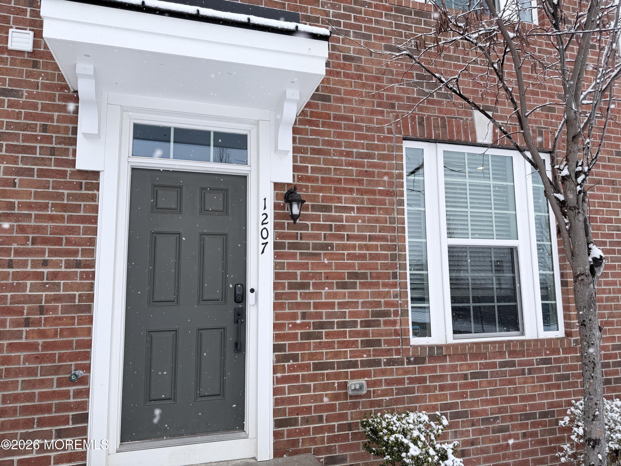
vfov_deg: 56.8
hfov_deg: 71.6
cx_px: 310
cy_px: 233
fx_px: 431
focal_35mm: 24
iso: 80
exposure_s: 1/1361
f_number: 1.78
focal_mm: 6.76
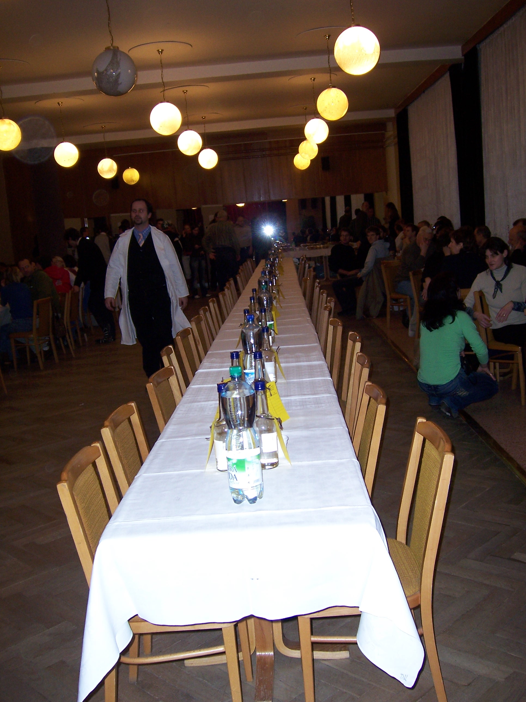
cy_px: 351
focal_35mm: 36
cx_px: 263
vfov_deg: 51.4
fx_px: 729
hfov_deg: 39.7
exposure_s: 1/60
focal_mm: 6.2
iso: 125
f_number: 2.8
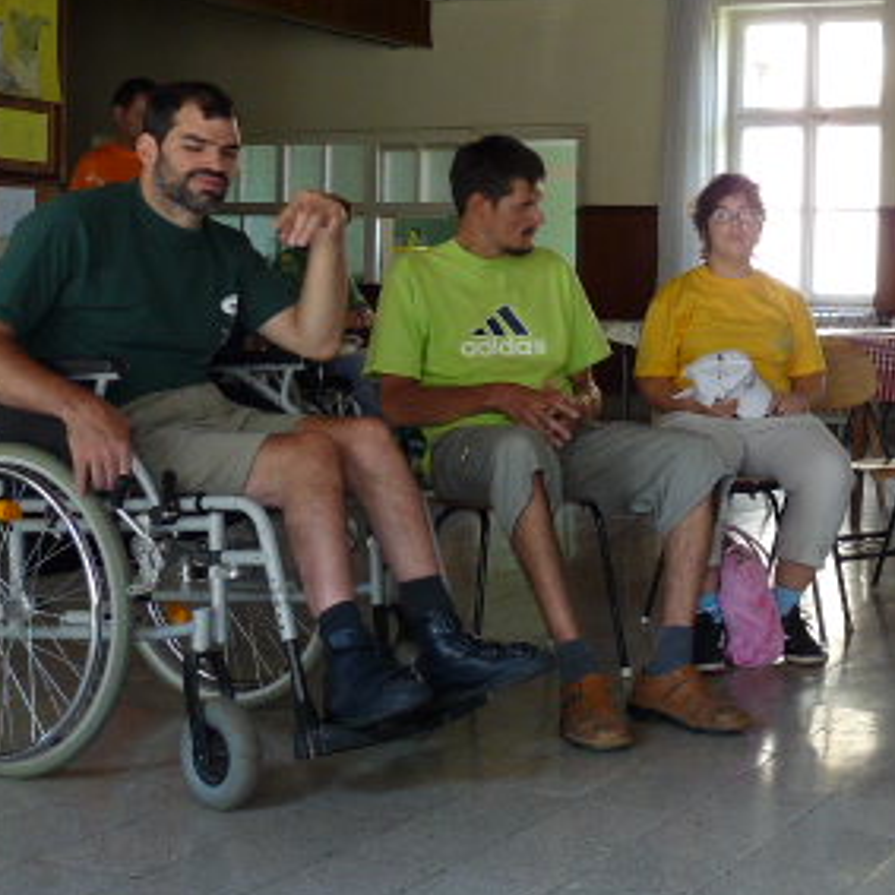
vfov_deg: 29.4
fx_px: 1697
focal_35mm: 58
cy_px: 329
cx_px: 939
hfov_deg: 27.5
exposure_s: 1/30
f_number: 2.8
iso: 160
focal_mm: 4.8
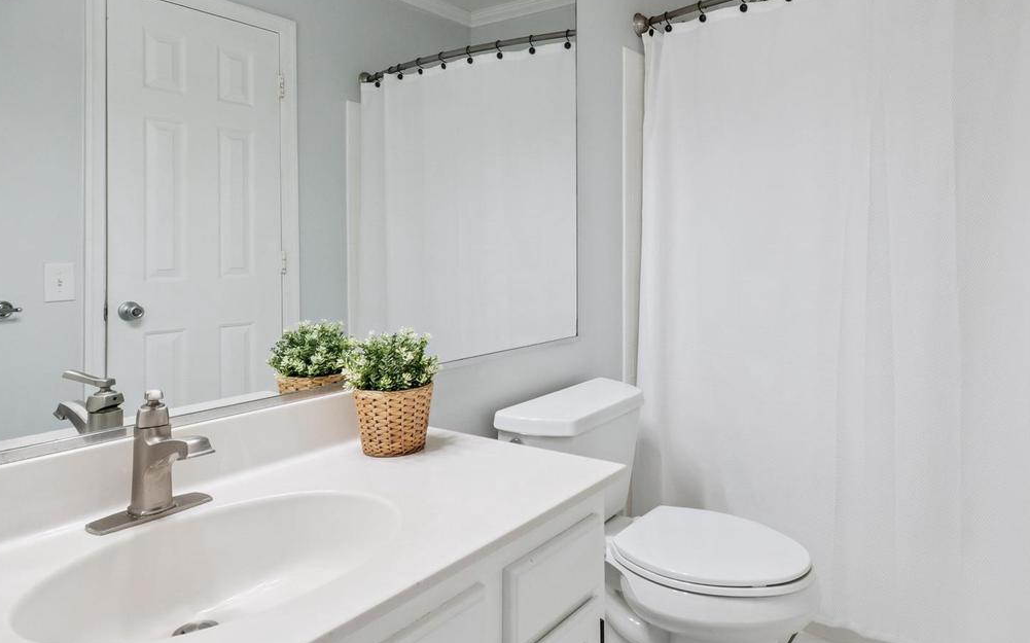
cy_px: 267
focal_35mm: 22
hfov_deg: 78.9
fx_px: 617
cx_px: 611
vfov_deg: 54.7
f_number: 8
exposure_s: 1/60
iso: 400
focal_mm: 10
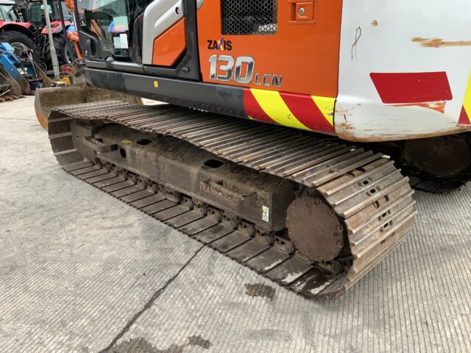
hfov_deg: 61.7
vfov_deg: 48.2
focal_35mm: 29
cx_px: 236
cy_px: 176
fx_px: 395
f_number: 1.8
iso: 16
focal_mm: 3
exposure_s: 1/333
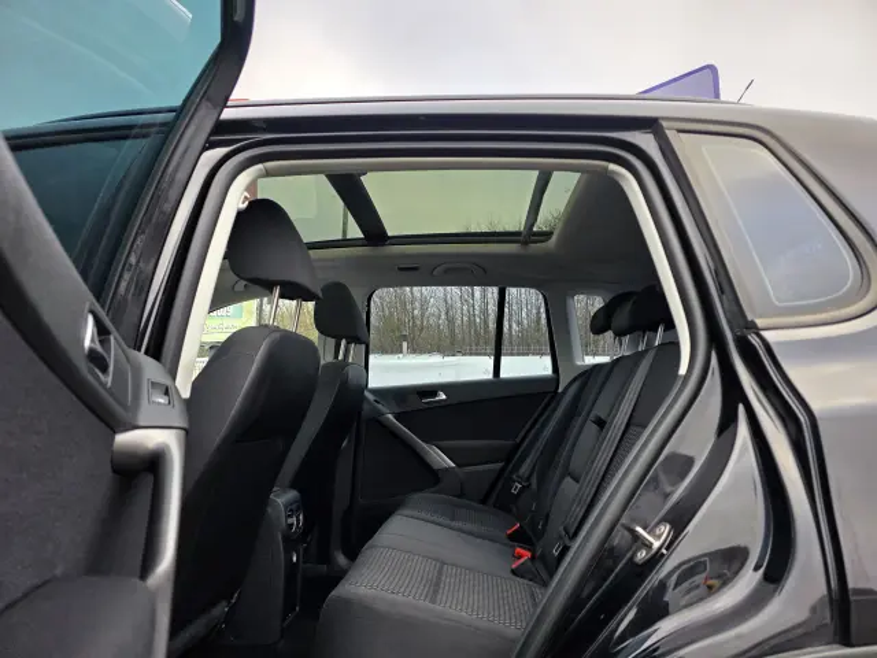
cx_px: 438
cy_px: 329
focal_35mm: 23
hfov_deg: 73.9
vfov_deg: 58.9
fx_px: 583
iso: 64
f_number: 1.7
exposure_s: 1/180
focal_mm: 6.3
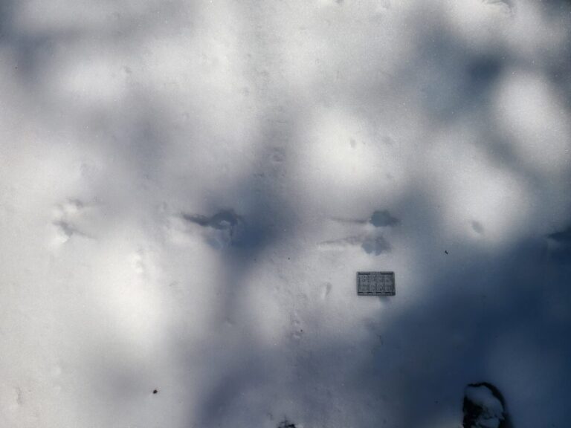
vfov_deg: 53.1
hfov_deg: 67.3
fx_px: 429
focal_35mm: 26
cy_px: 214
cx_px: 286
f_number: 1.8
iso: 40
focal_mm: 5.4
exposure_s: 1/4076
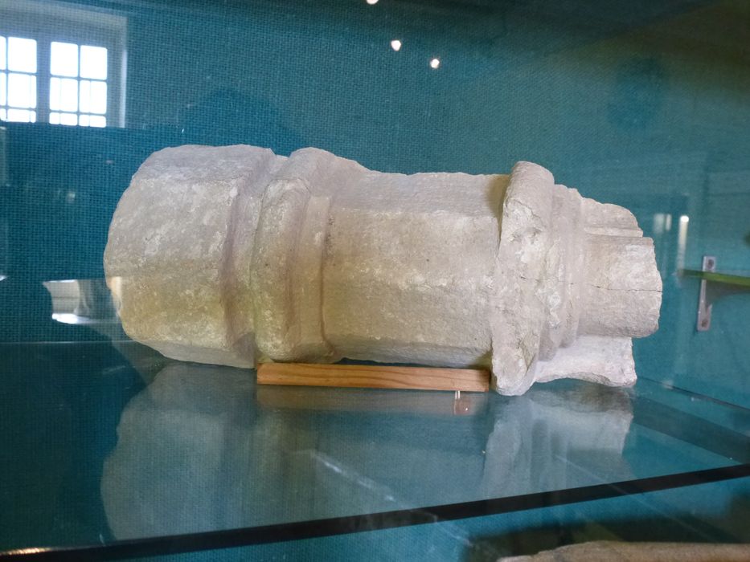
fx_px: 650
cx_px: 375
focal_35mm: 30
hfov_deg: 60.0
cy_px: 281
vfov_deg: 46.8
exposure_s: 1/50
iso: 800
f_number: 3.5
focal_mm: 5.4
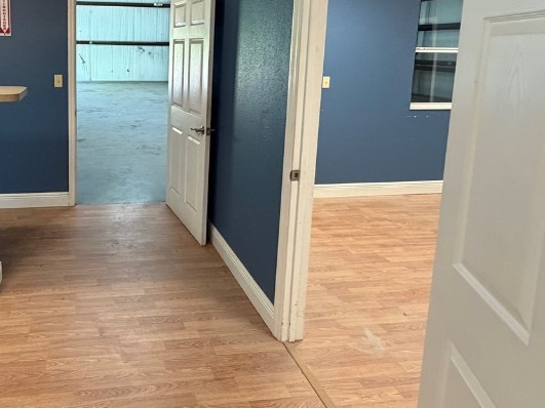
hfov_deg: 61.8
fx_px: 425
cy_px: 101
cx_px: 140
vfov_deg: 49.3
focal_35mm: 27
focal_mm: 2.22
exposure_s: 1/60
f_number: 2.2
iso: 400
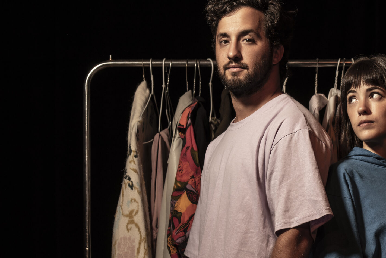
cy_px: 195
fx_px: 1641
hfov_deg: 13.3
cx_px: 339
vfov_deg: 9.0
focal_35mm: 153
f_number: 8
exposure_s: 1/125
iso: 200
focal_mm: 85
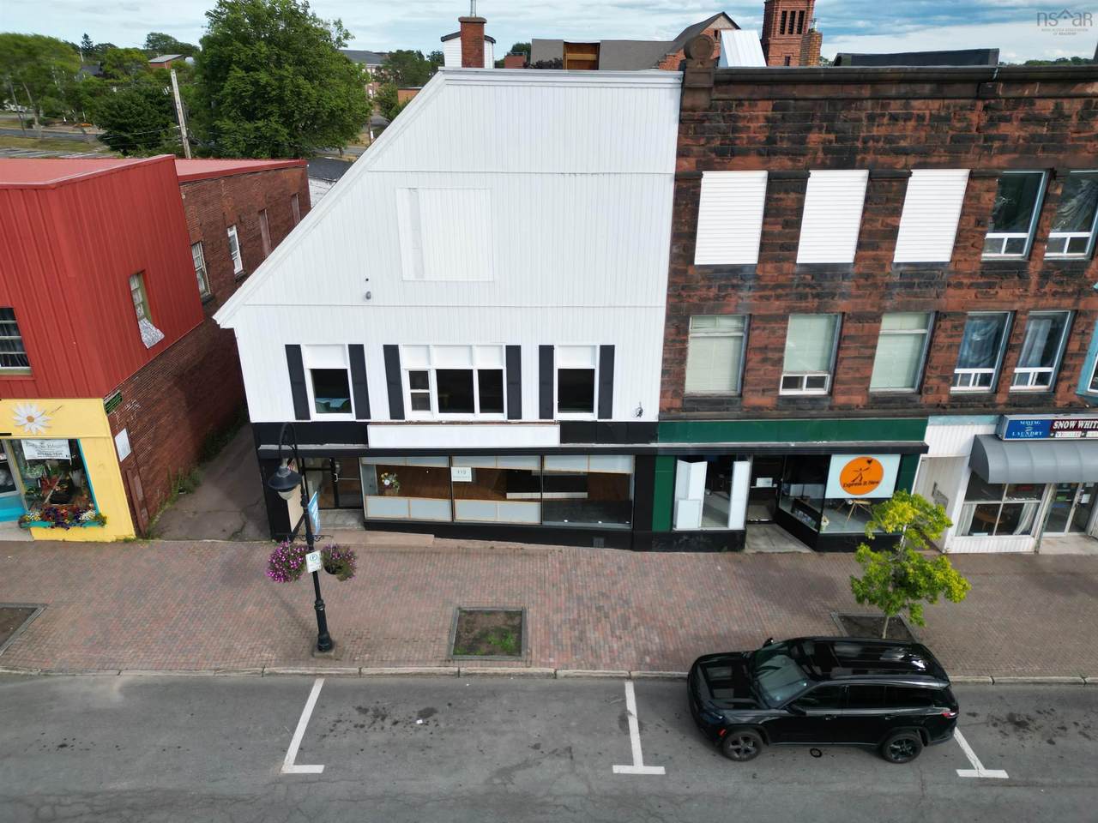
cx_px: 549
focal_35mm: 24
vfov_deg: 56.8
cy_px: 412
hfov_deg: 71.6
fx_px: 761
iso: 200
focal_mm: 6.72
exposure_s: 1/2000
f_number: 1.7
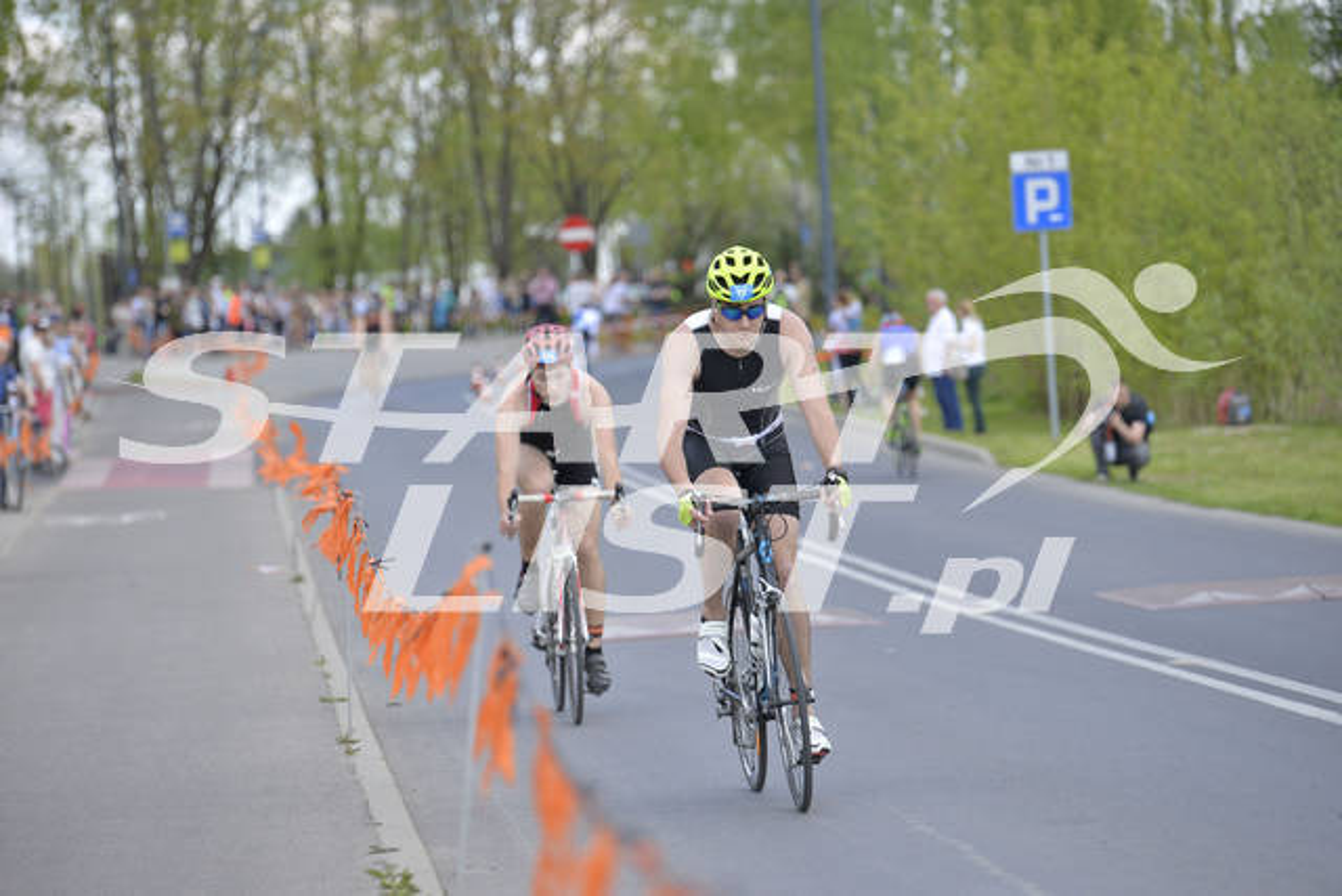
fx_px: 7084
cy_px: 448
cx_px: 671
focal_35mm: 190
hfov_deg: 10.8
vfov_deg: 7.2
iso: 400
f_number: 4
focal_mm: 190
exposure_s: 1/2500
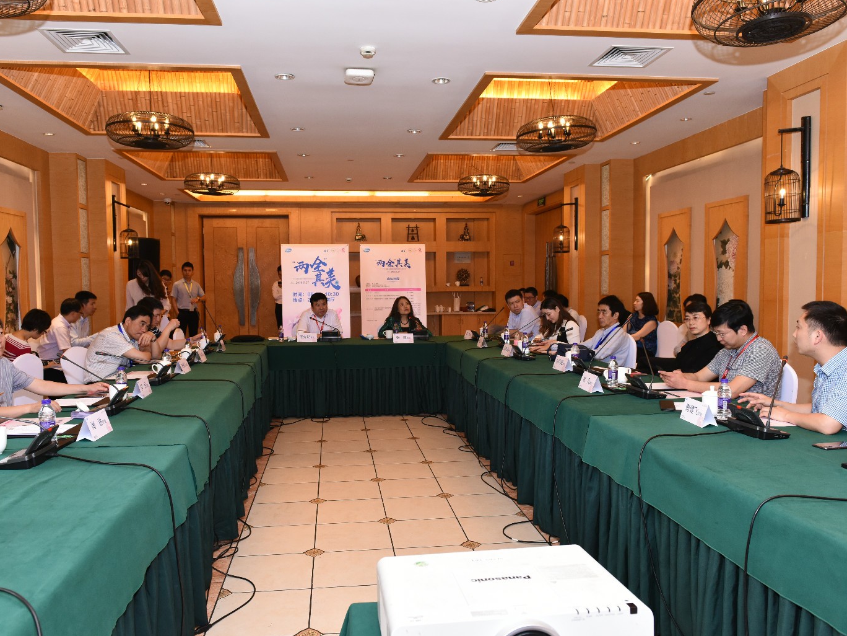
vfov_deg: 51.4
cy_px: 323
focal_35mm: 27
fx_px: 661
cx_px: 404
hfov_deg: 65.3
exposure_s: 1/125
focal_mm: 24
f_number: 4.5
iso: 1600
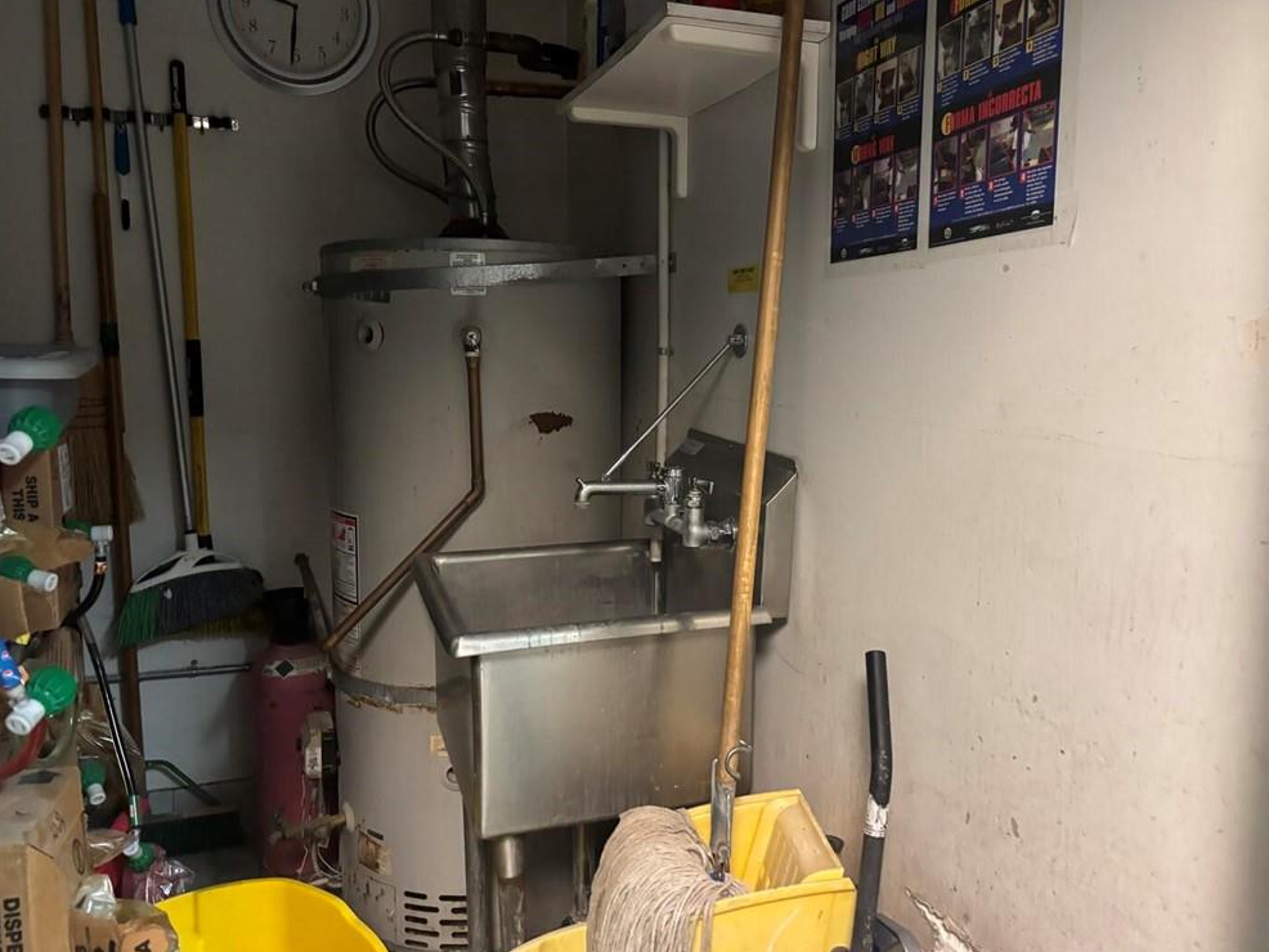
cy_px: 485
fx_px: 990
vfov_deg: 51.4
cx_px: 633
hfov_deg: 65.3
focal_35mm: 27
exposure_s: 1/30
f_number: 1.6
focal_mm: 5.96
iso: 640
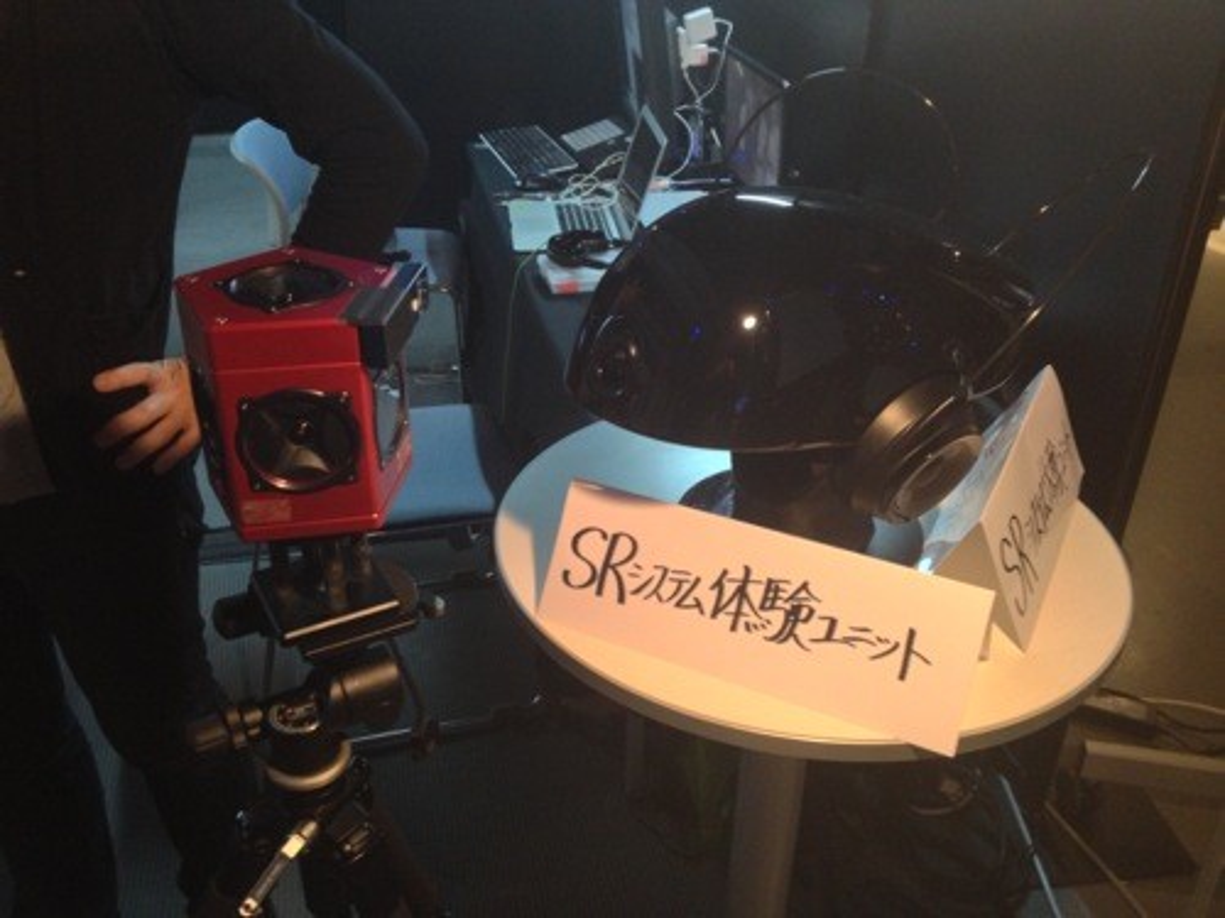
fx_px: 1239
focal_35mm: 35
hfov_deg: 52.6
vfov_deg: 40.7
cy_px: 459
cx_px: 612
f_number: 2.4
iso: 400
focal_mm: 4.28
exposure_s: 1/20
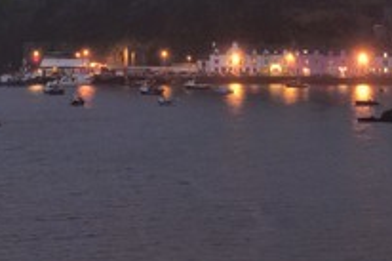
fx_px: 1556
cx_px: 207
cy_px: 8
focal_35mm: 143
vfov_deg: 9.5
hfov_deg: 14.4
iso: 1250
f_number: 8
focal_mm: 70
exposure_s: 1/6
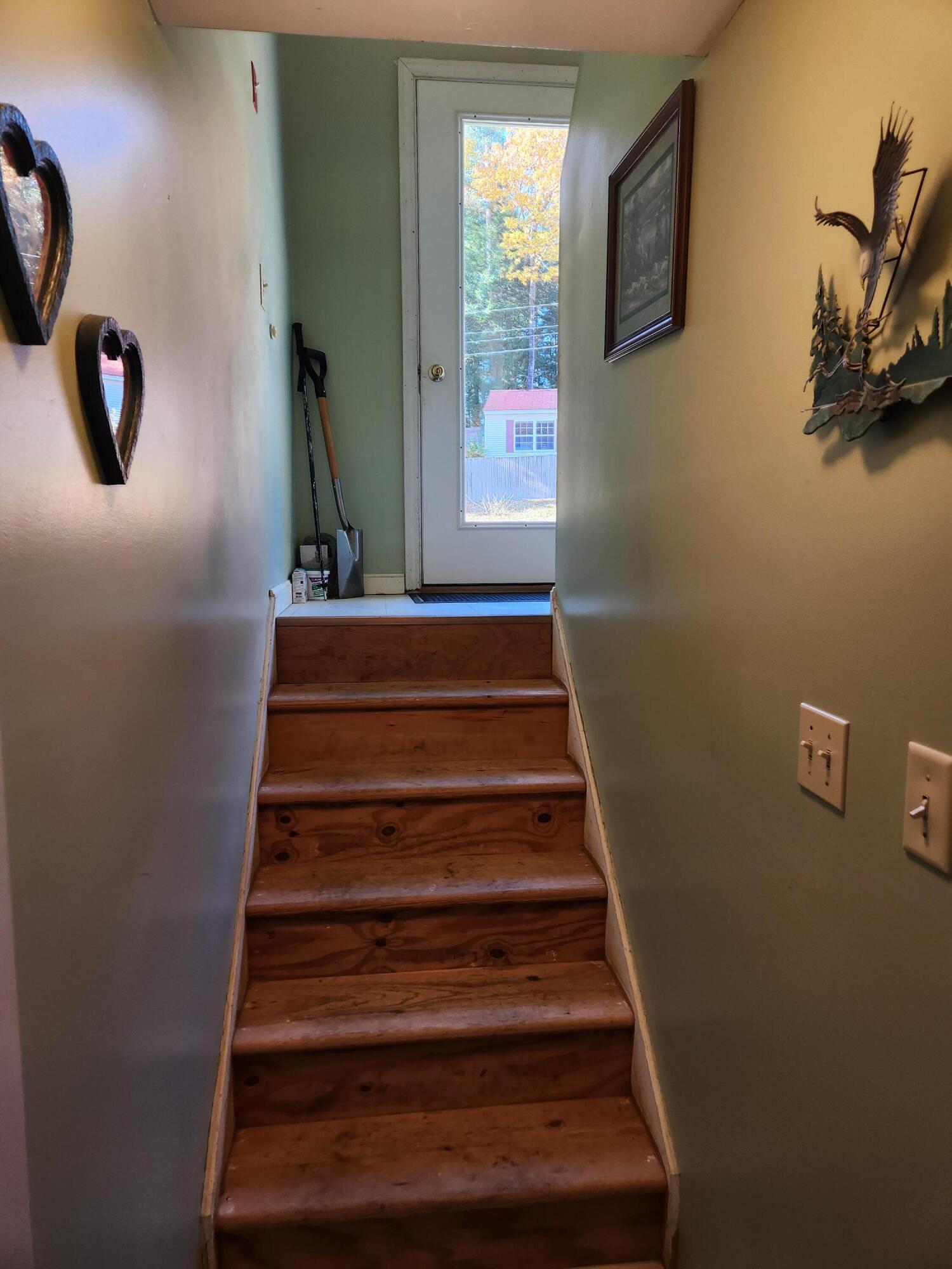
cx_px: 476
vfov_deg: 73.9
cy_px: 634
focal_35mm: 23
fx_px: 843
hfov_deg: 58.9
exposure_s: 1/120
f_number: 1.8
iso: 200
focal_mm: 5.4
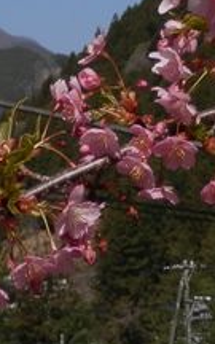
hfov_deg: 9.0
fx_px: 1359
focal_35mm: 145
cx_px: 126
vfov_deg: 14.2
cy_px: 3
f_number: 10.1
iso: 80
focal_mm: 6.6
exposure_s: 1/200
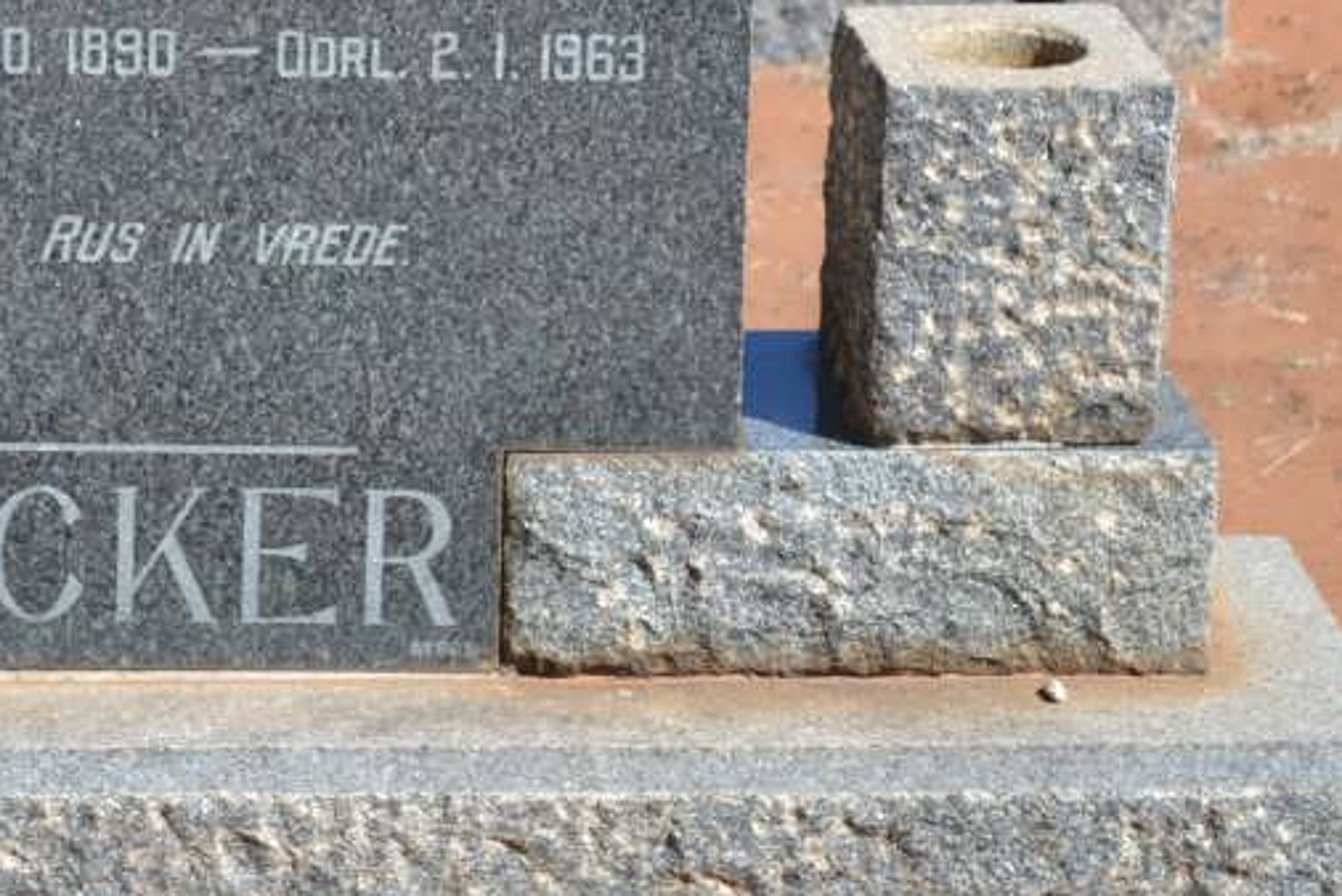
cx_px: 249
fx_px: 4774
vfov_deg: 10.6
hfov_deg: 15.9
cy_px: -95
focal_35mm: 128
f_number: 5.6
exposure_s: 1/125
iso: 125
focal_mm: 36
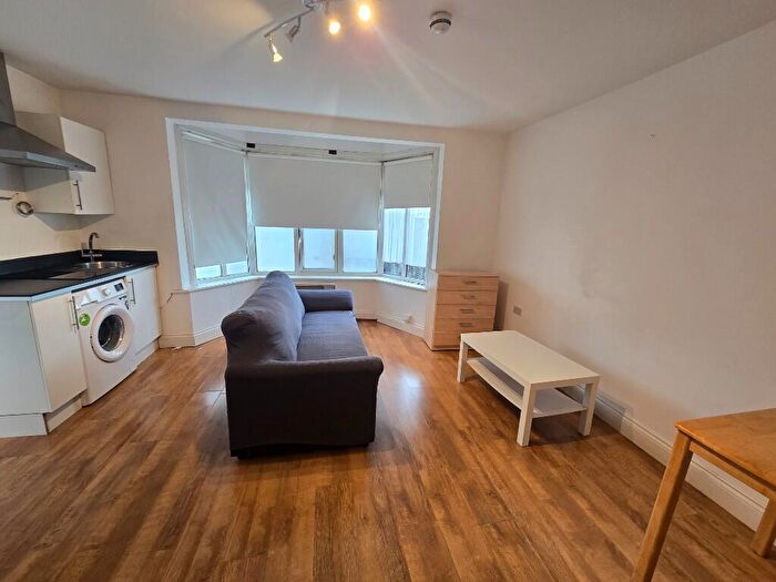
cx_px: 388
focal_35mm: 13
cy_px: 291
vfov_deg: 89.9
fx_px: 291
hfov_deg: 106.2
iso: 100
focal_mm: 2.2
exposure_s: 1/50
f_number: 2.2
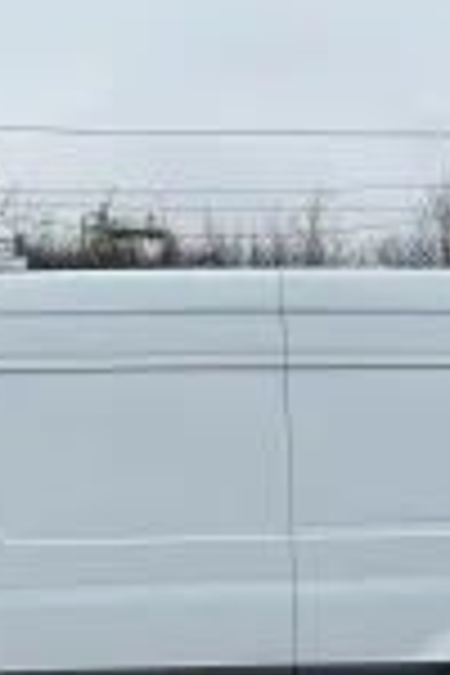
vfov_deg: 17.0
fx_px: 2250
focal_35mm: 120
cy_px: 482
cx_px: 130
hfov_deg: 11.4
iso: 64
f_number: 1.78
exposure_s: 1/1560
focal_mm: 6.76
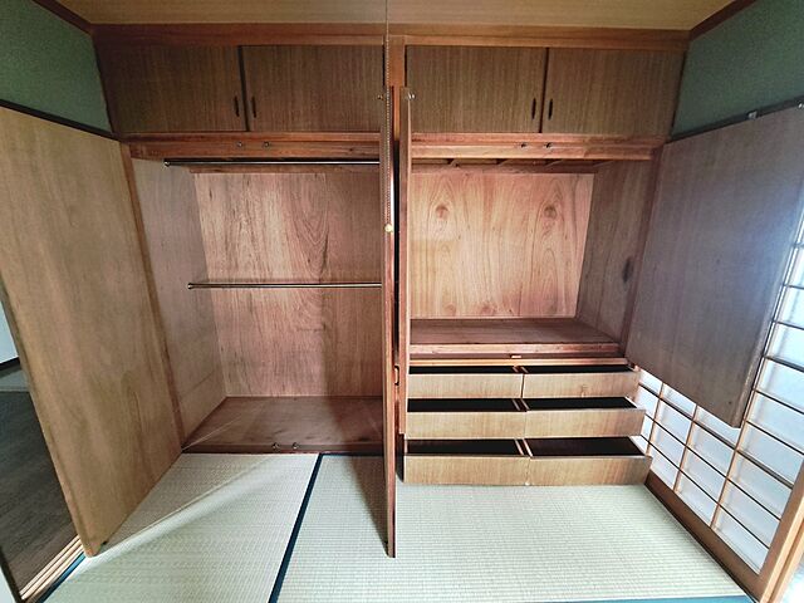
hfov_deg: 106.2
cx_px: 402
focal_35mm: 13
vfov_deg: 89.9
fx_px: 302
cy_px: 302
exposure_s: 1/25
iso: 250
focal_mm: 1.74
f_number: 2.2
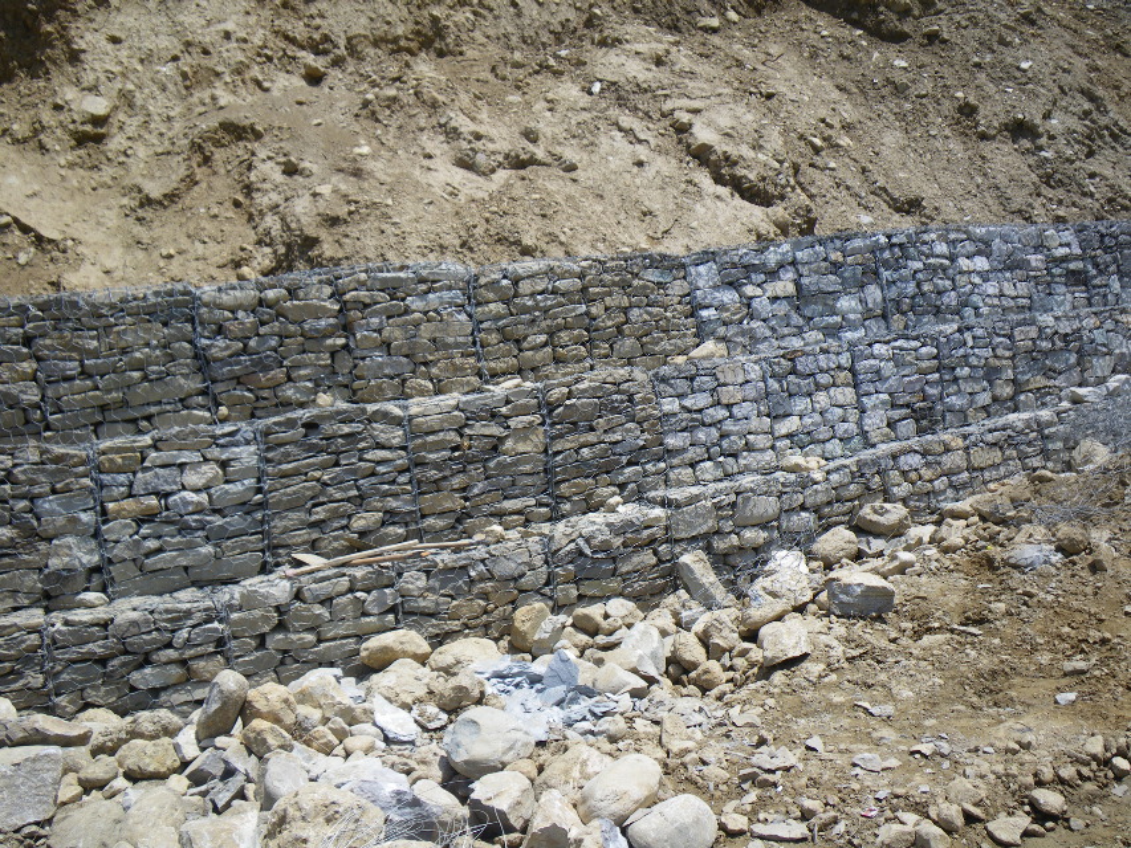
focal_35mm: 28
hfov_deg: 63.4
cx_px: 566
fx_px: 915
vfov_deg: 49.8
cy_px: 424
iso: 50
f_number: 4.2
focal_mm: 5
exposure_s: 1/320
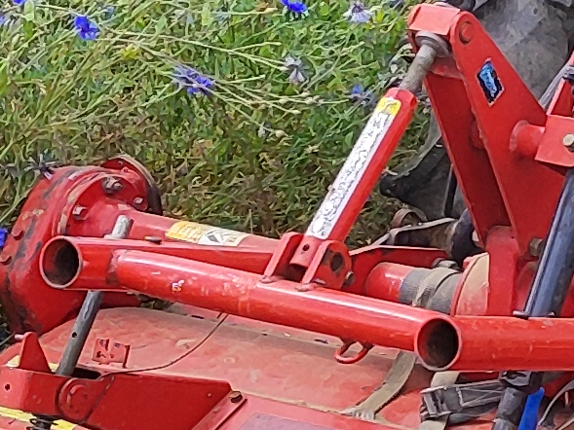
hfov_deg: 11.1
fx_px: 2703
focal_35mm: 163
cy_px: 186
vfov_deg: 9.1
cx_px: 1095
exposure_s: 1/436
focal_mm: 5.89
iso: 50
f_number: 1.89
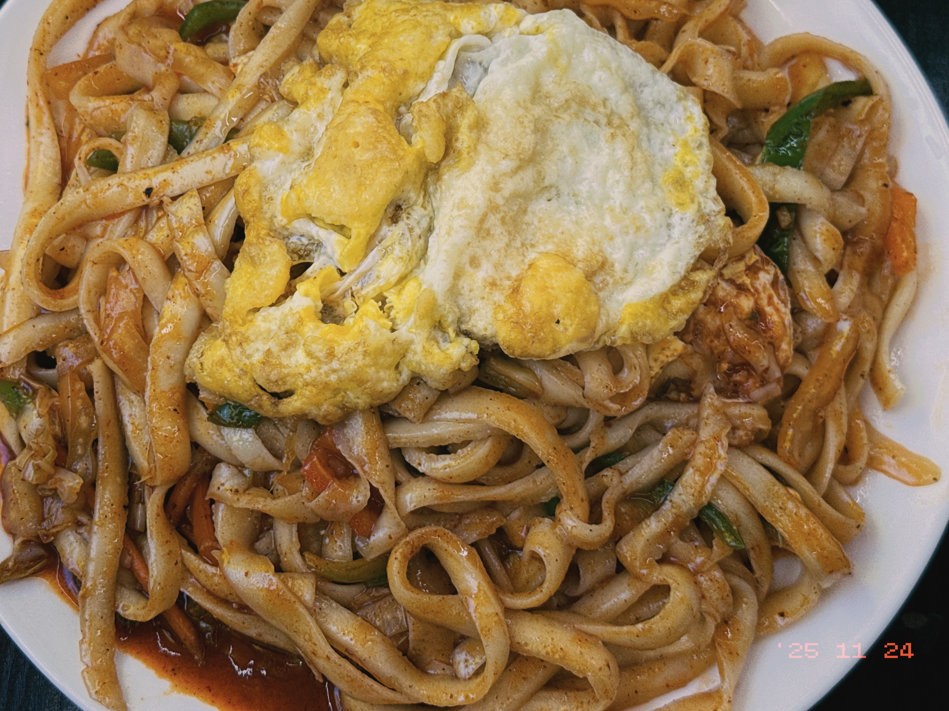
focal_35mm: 59
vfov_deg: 24.8
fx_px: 1617
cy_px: 278
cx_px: 404
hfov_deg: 32.6
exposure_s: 1/131
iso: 50
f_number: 1.78
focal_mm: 6.76
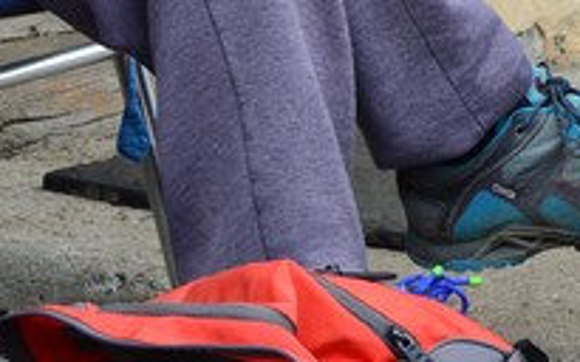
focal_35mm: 267
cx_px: 441
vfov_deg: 4.8
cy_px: -530
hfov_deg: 7.9
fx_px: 4212
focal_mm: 35
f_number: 5.6
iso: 100
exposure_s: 1/200
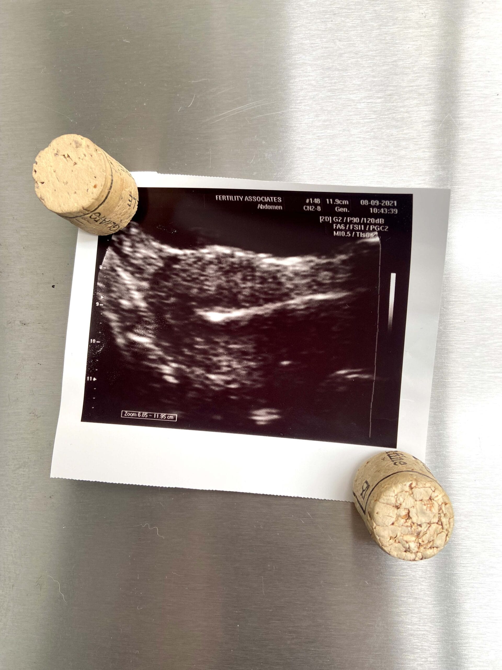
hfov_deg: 53.1
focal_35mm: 26
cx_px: 251
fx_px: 503
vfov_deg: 67.3
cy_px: 335
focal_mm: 4.25
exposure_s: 1/121
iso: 64
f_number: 1.8
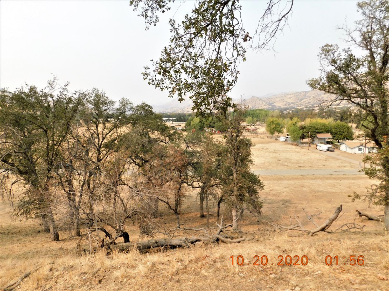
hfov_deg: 73.9
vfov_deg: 58.9
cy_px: 146
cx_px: 194
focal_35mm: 23
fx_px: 258
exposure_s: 1/1000
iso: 125
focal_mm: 4
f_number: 3
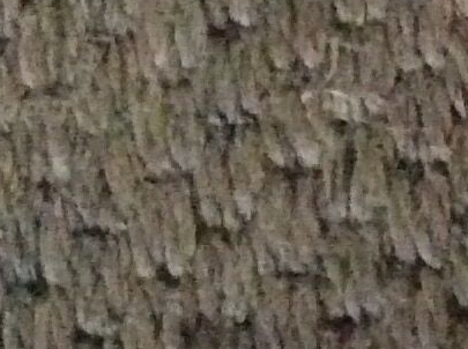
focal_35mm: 205
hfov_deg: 8.4
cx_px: 1339
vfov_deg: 7.2
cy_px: 291
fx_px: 2766
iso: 640
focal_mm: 3.3
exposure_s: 1/17
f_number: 2.4
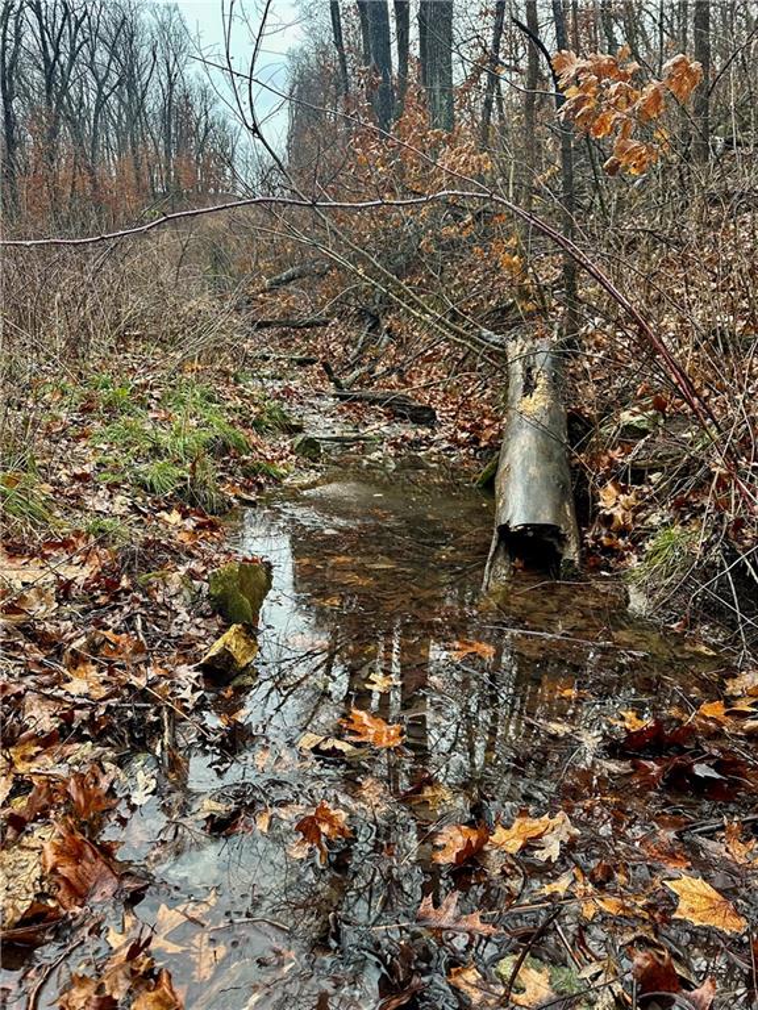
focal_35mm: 24
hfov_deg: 56.8
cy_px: 505
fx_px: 701
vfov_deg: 71.6
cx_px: 379
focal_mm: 6.86
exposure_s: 1/121
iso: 250
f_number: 1.78
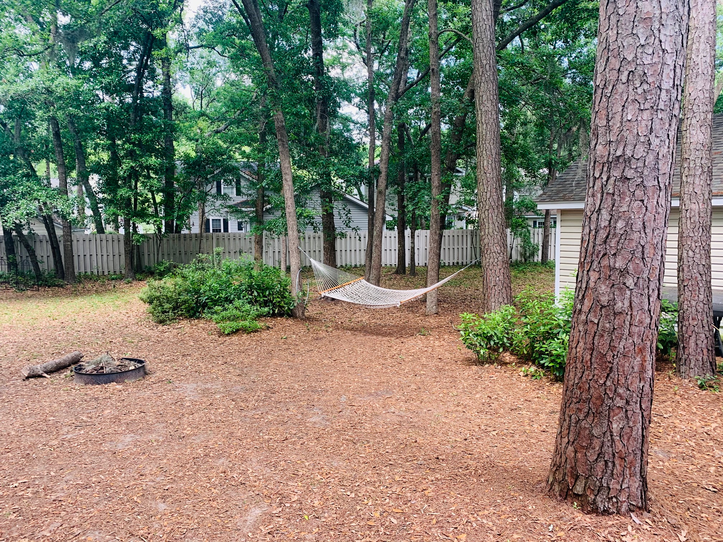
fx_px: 543
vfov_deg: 53.1
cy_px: 271
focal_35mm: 26
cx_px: 362
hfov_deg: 67.3
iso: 40
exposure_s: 1/121
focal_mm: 4.25
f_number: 1.8
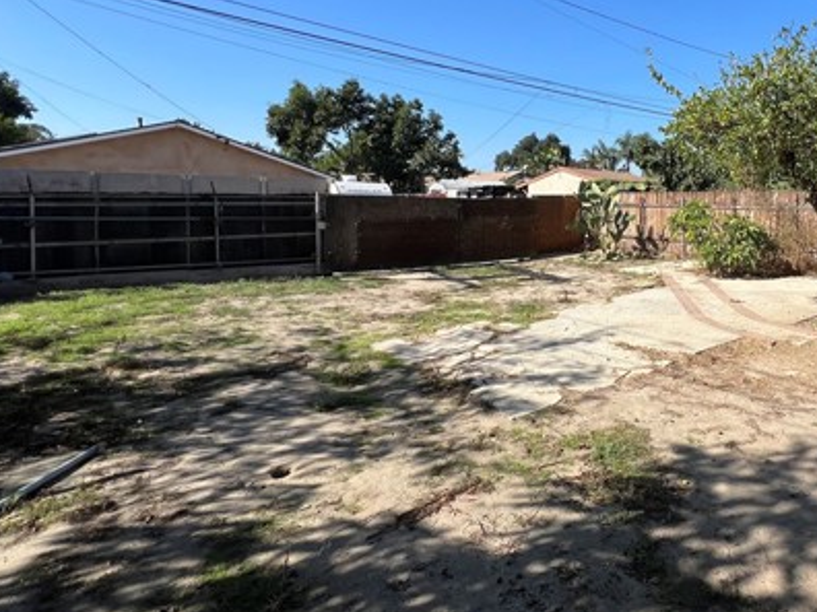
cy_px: 214
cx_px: 613
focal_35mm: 21
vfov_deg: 62.2
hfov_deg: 73.4
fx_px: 496
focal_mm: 1.57
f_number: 1.8
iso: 32
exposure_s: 1/1429
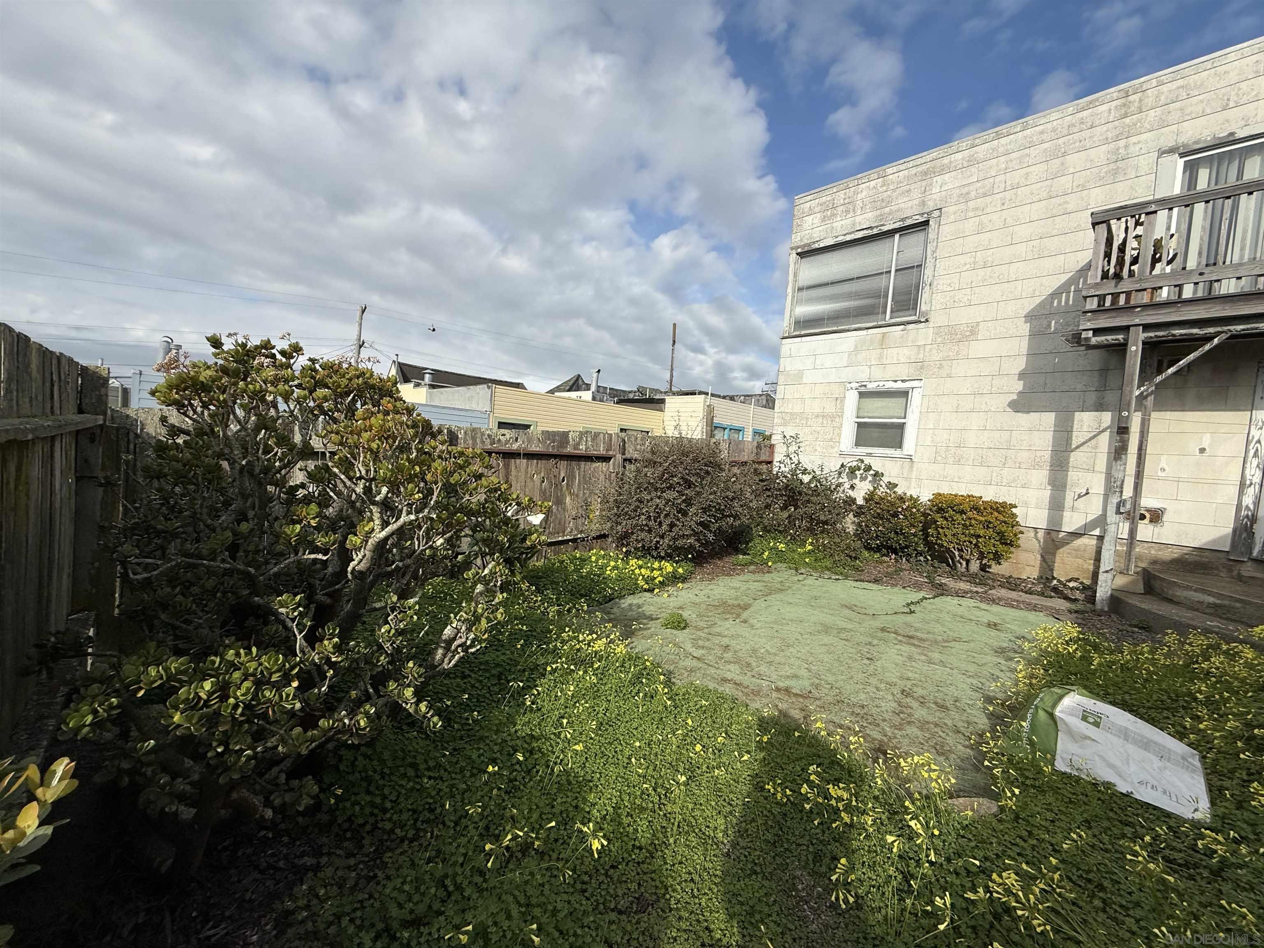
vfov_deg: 85.7
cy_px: 474
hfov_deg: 102.1
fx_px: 511
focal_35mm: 14
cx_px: 632
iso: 50
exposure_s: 1/2611
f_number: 2.2
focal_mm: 2.22
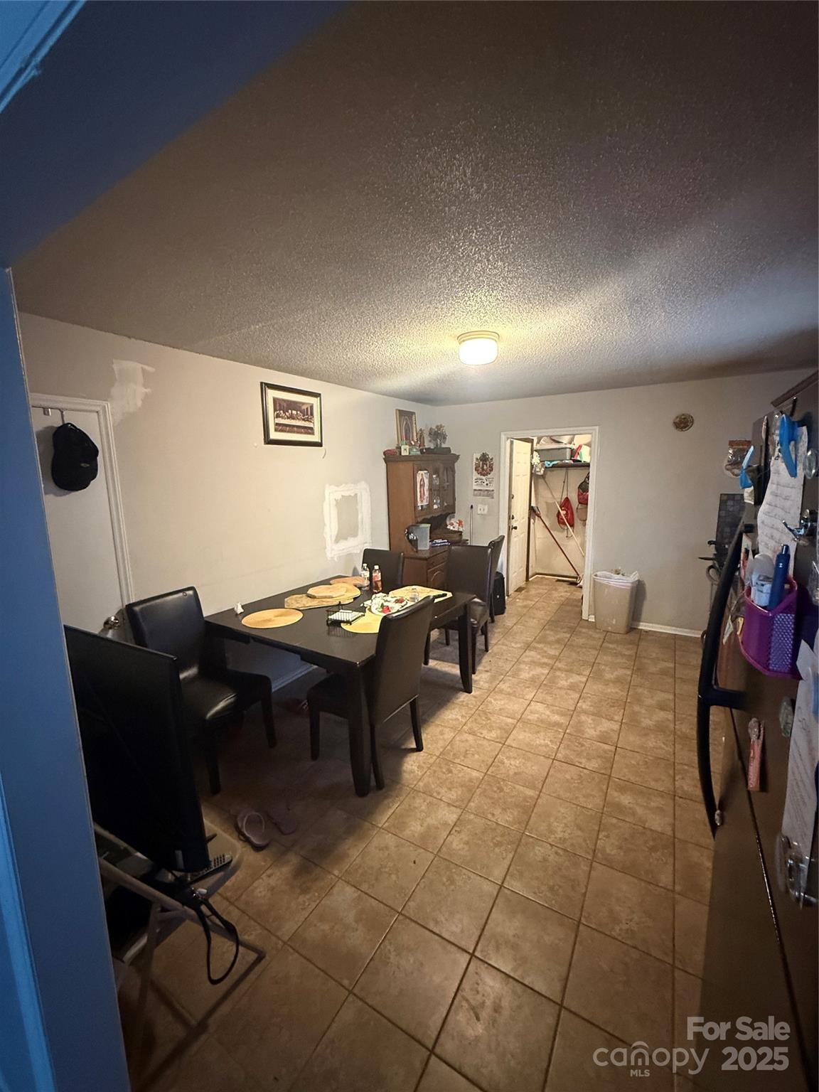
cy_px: 546
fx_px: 442
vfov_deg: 102.1
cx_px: 410
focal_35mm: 14
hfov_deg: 85.7
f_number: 2.2
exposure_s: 1/40
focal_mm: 2.22
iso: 1000
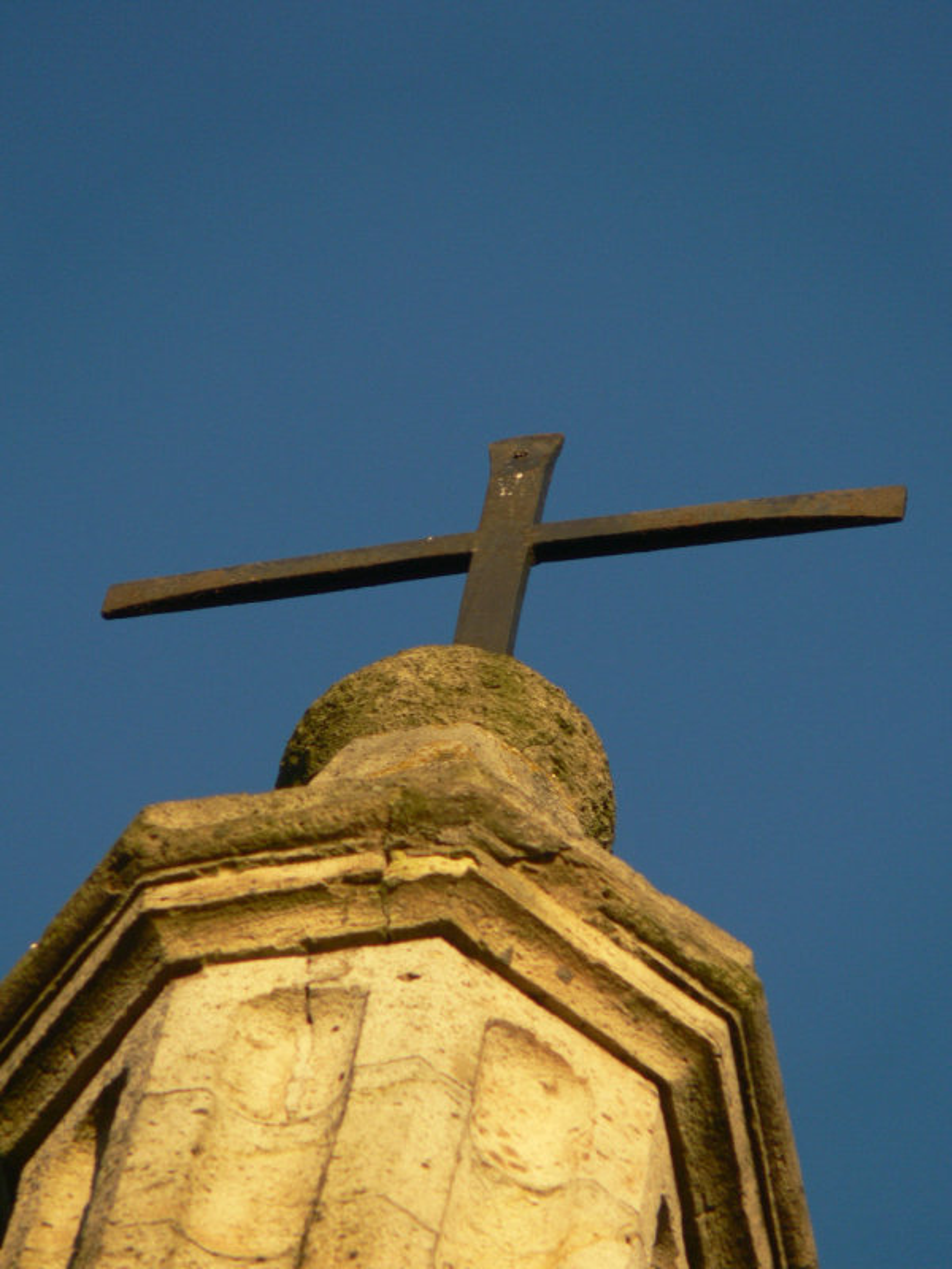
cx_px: 476
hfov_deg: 3.5
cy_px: 634
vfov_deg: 4.7
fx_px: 15401
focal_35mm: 420
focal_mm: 88.8
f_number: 4
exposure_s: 1/400
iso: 100
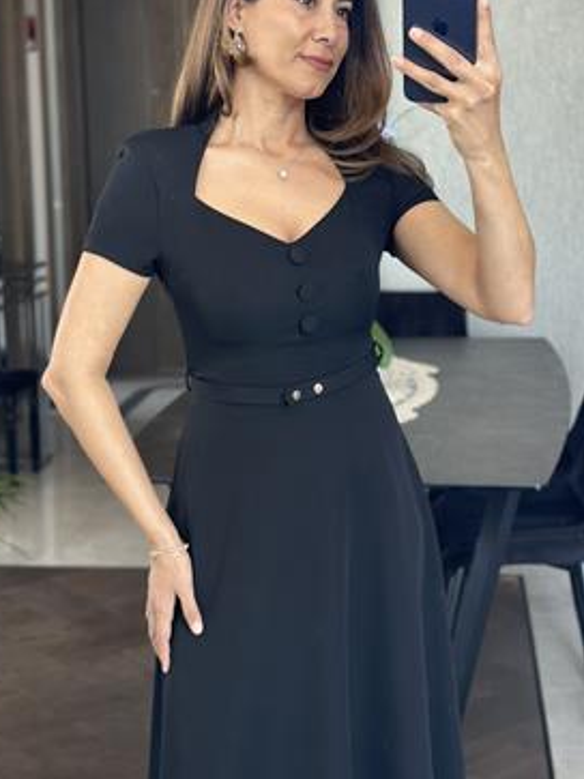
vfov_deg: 29.0
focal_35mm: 67
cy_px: 365
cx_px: 273
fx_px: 1508
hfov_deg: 21.9
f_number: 1.78
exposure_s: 1/93
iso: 125
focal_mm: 6.86
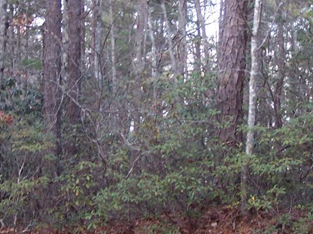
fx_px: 768
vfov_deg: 17.3
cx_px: 191
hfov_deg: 23.0
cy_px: 59
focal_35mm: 85
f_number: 2.8
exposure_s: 1/20
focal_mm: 6.3
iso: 140
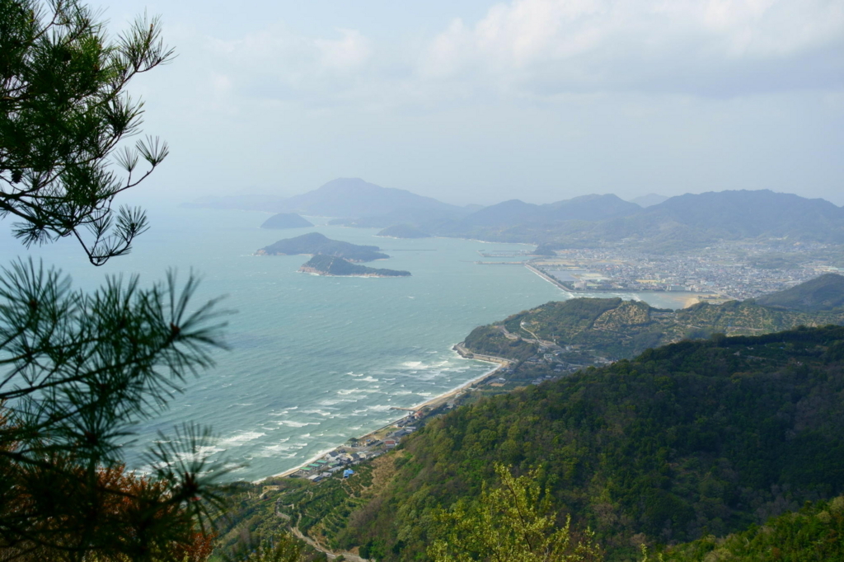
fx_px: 1055
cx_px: 422
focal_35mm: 45
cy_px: 281
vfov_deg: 29.8
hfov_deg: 43.6
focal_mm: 16.39
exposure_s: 1/160
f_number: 4
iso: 125
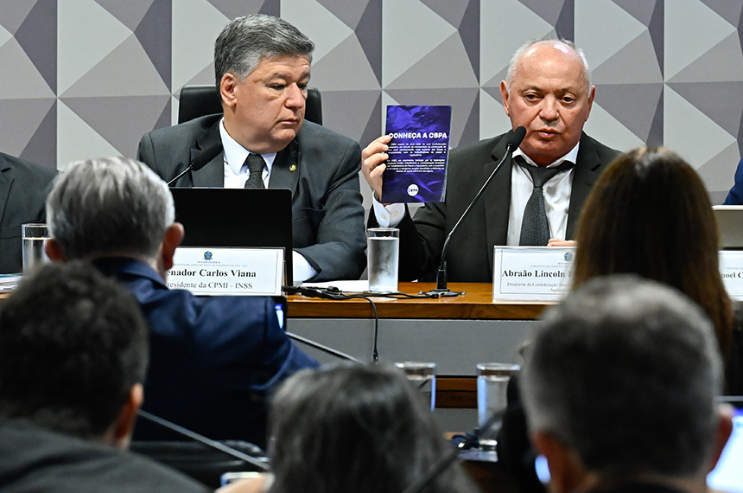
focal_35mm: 240
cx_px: 372
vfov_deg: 5.7
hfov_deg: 8.6
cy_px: 246
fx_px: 4944
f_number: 8
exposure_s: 1/125
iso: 6400
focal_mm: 160
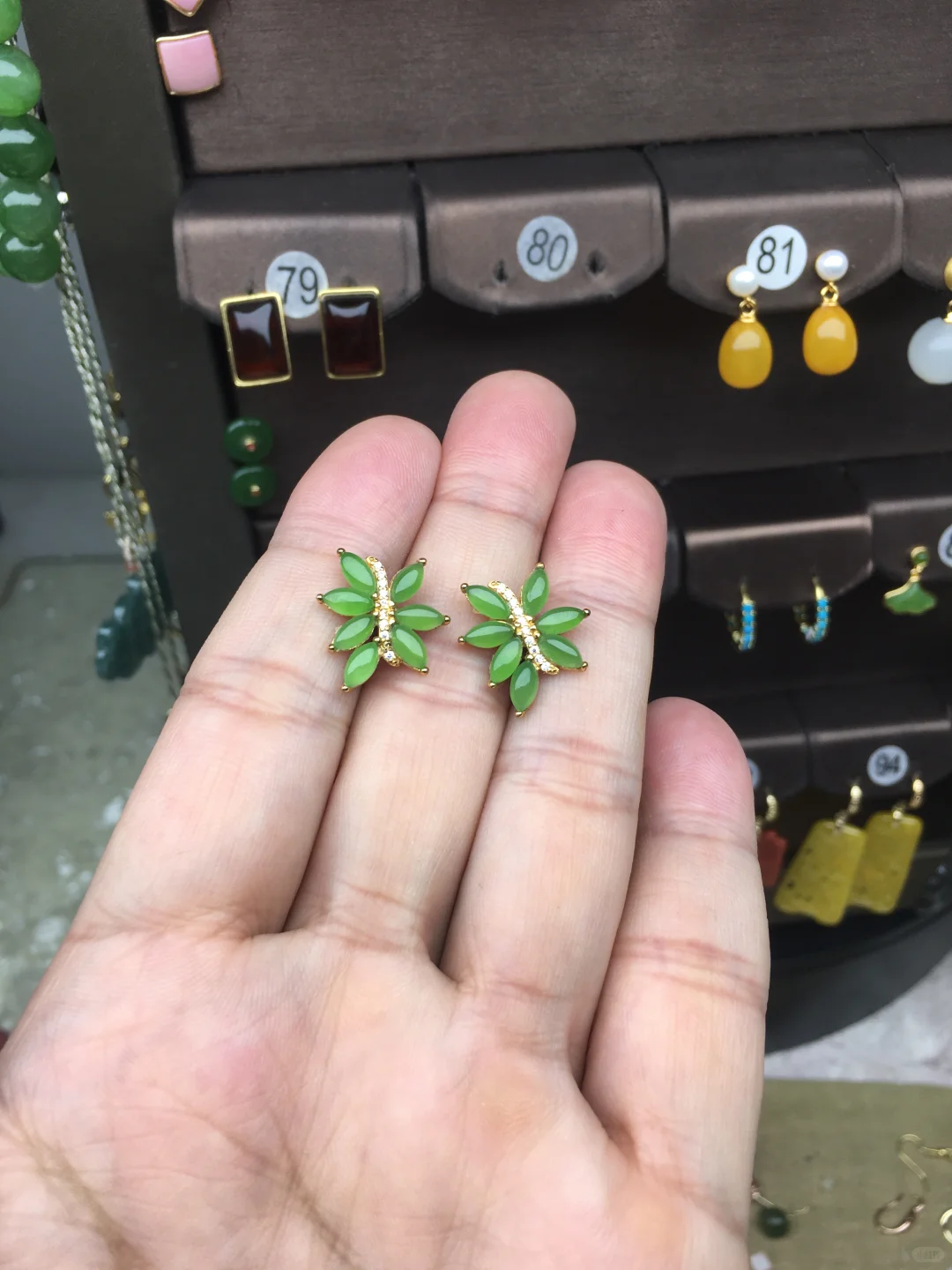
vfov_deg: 61.7
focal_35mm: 29
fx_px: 1063
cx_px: 476
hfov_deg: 48.2
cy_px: 635
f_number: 2.2
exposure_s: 1/142
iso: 25
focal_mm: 4.15
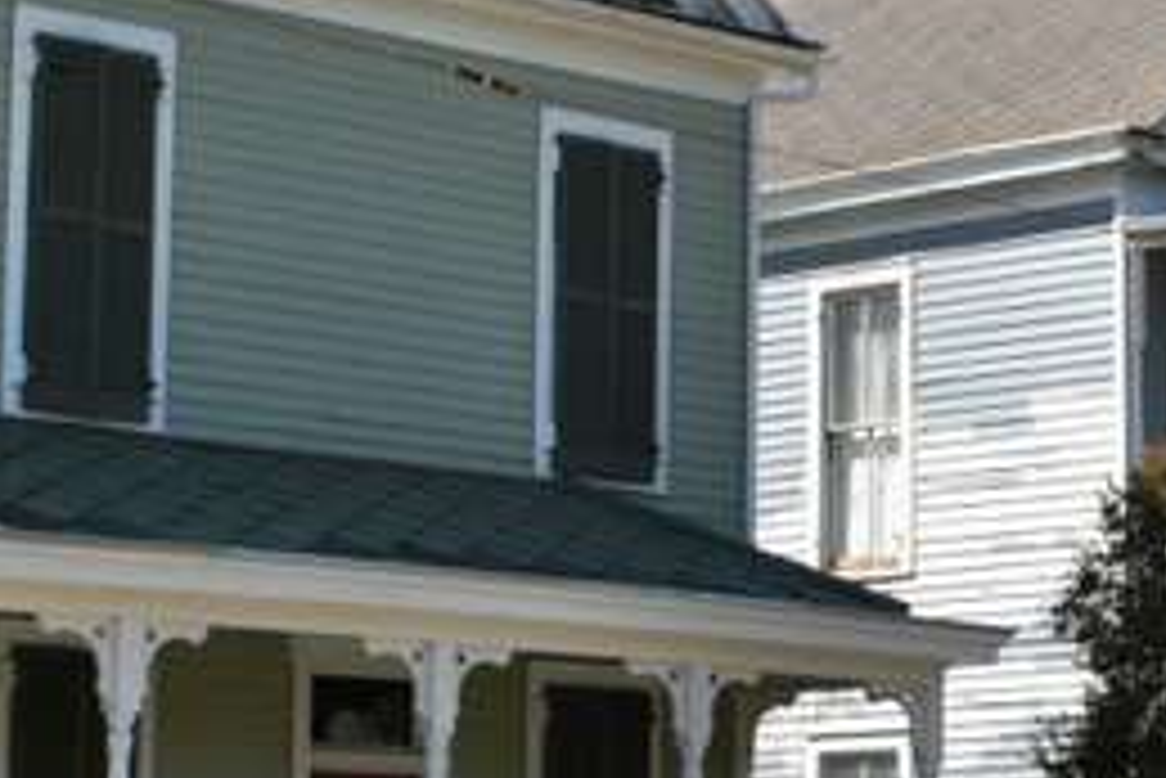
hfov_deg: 14.5
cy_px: 438
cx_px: 1143
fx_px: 4504
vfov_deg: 9.9
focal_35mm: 139
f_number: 8
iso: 100
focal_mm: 30
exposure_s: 1/250
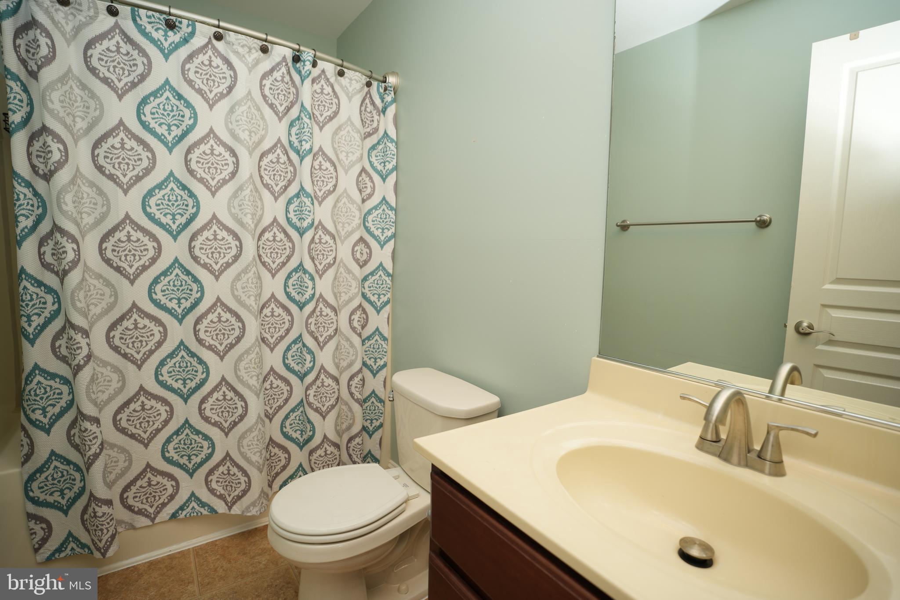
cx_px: 450
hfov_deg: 92.9
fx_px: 427
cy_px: 300
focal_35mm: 17
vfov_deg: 70.1
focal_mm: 17.1
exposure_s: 1/80
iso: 100
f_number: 3.2
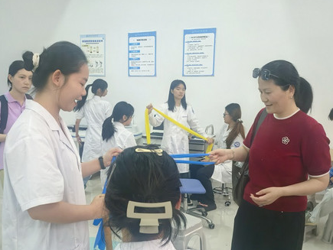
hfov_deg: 58.3
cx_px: 158
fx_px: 298
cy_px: 140
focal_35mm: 31
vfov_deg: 45.4
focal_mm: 5.75
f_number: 4
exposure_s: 1/120
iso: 800
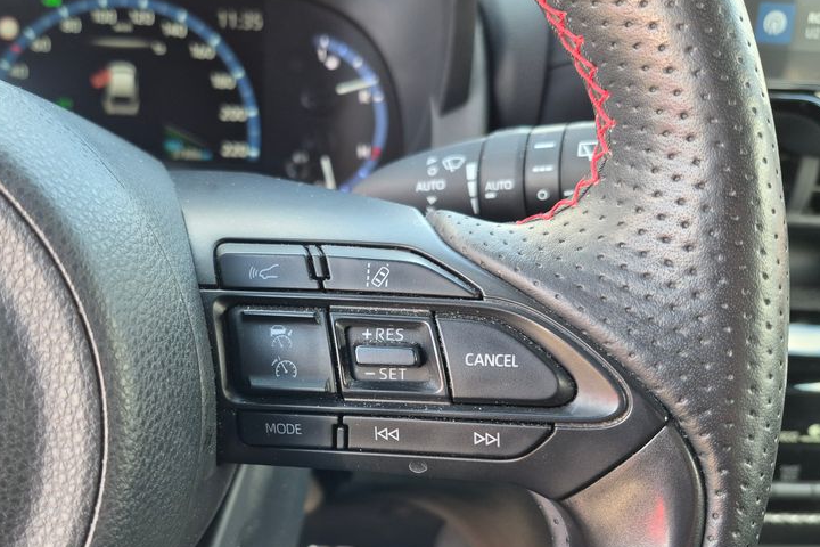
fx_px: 774
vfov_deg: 38.6
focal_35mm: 34
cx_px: 298
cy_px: 343
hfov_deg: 55.0
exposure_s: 1/180
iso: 160
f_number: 1.8
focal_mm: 5.4
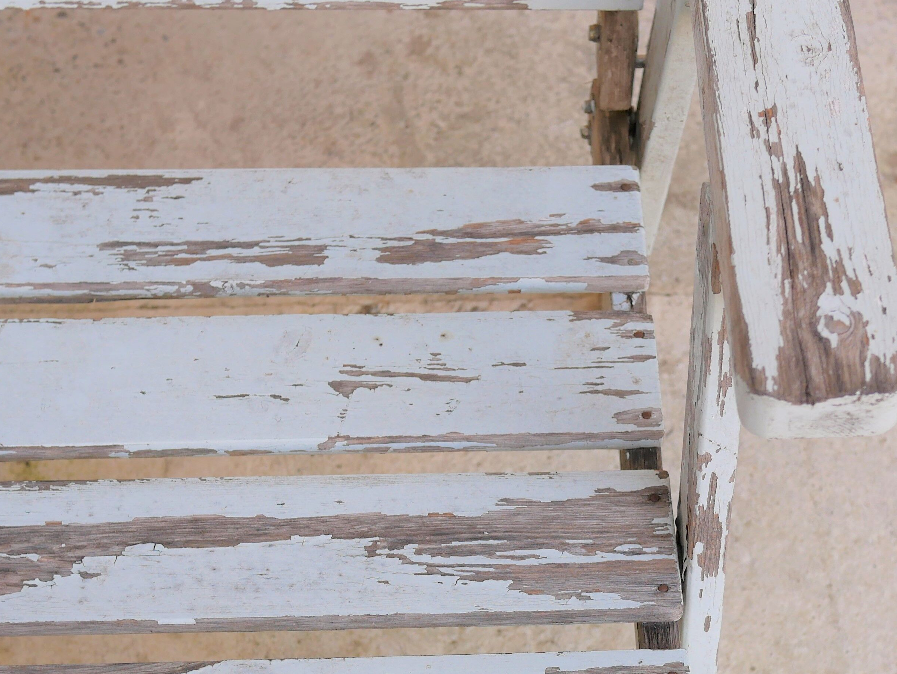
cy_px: 495
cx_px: 557
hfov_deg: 25.6
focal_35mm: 76
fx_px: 1970
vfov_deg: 19.3
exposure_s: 1/320
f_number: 3.2
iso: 200
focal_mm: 20
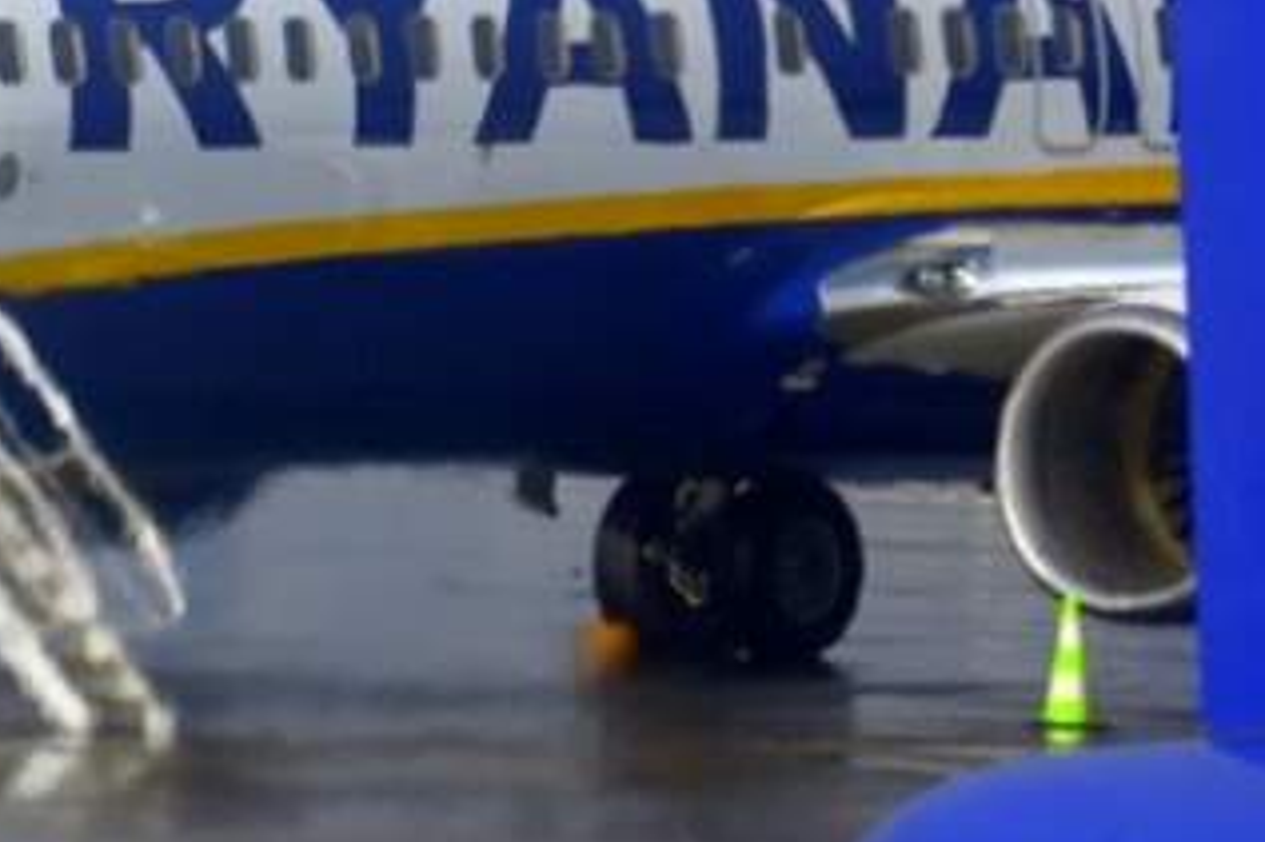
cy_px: -495
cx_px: -1050
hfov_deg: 1.5
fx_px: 48570
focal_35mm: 1383
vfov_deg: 1.0
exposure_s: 1/500
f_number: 6.3
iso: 180
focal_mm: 250
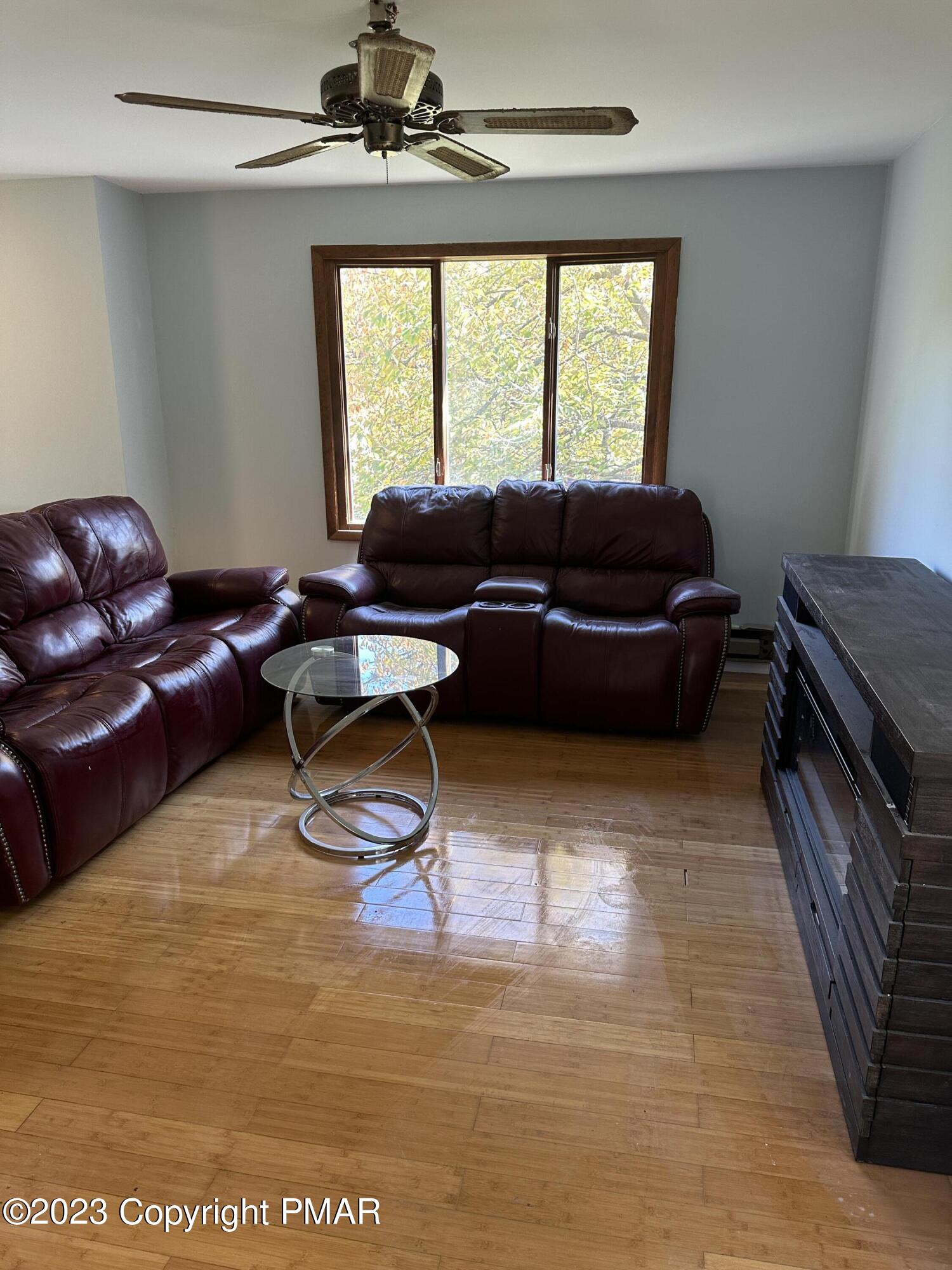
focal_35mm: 24
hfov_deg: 56.8
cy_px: 635
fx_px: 880
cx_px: 476
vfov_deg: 71.6
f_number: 1.78
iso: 160
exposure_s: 1/60
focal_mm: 6.86
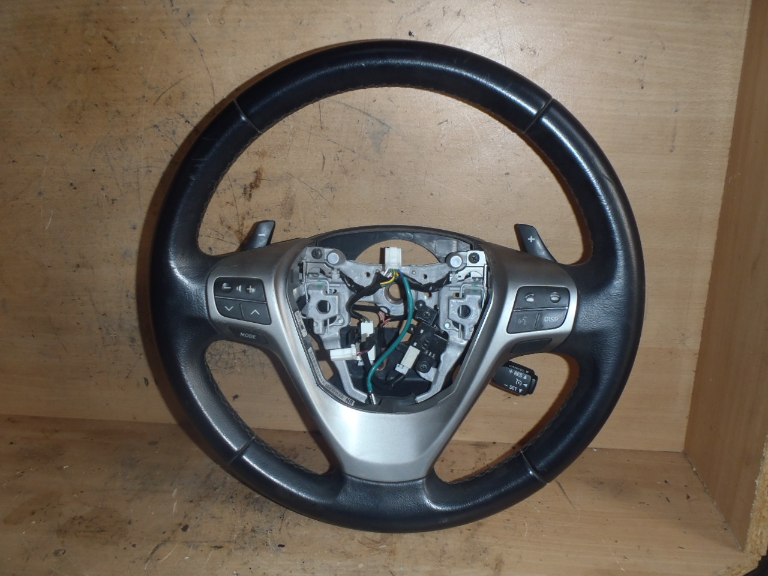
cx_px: 384
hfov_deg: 63.4
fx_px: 621
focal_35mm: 28
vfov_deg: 49.7
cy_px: 288
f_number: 3.9
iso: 100
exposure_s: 1/30
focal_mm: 5
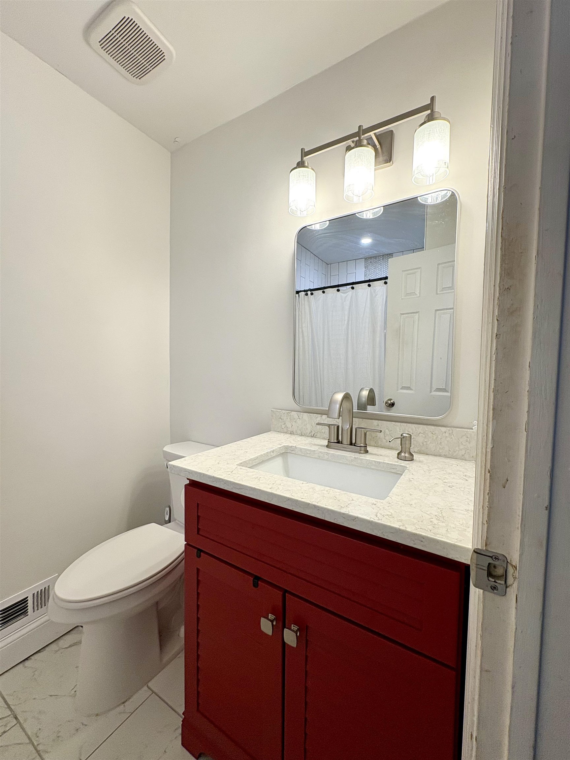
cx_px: 285
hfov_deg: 85.7
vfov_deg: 102.1
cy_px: 380
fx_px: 307
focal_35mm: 14
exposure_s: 1/120
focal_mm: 2.22
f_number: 2.2
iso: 125
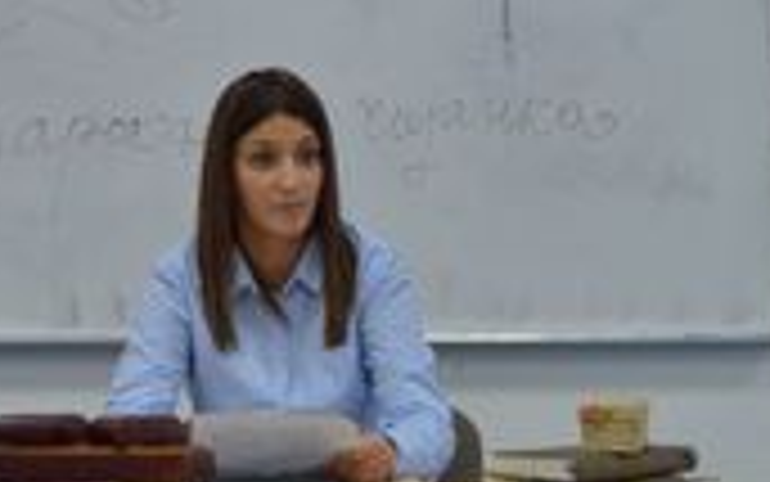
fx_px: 2771
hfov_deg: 15.8
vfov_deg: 9.9
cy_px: 142
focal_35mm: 132
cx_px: 338
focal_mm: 38
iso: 400
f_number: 5
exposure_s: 1/40
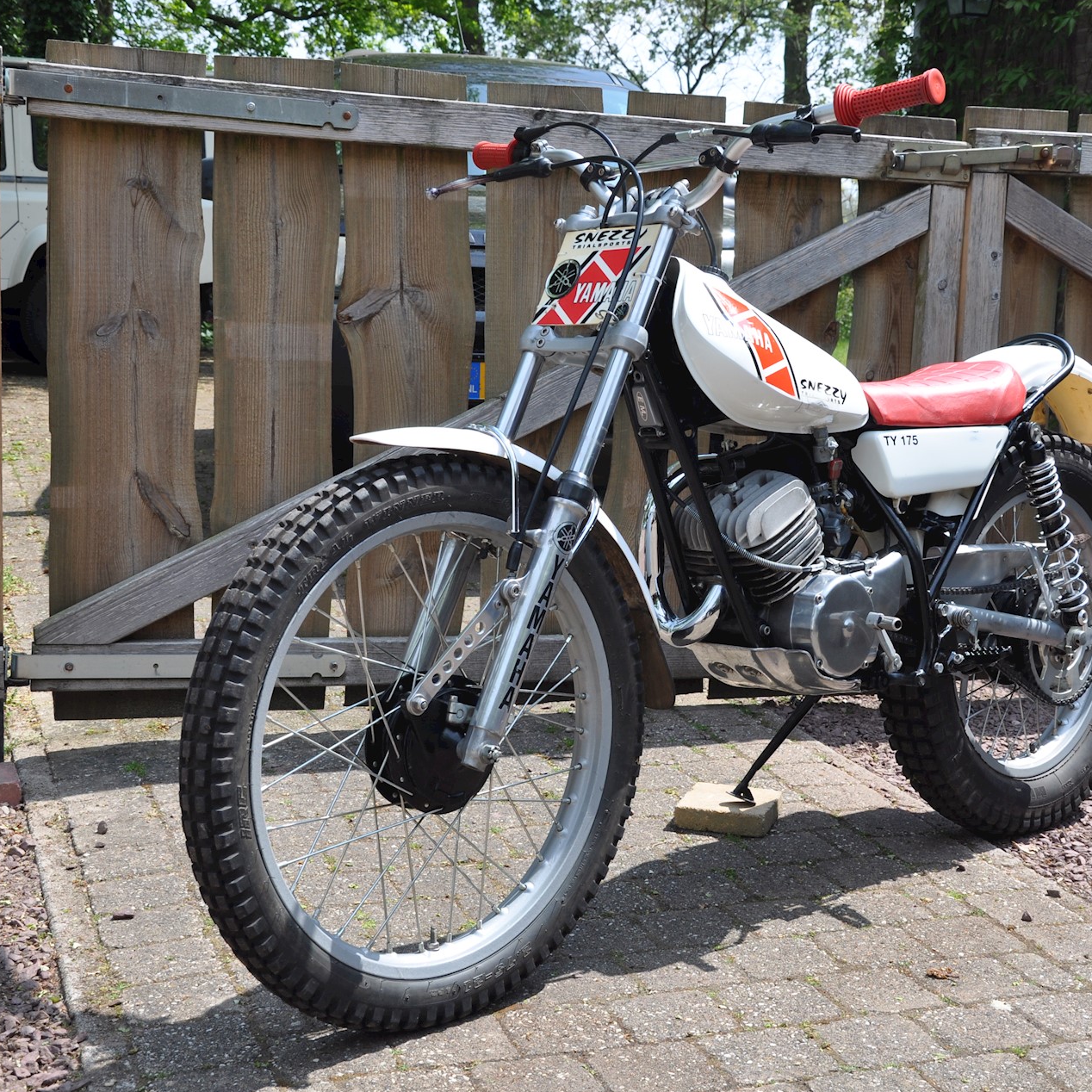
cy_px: 547
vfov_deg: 31.6
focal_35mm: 54
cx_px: 637
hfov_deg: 31.6
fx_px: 1927
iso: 200
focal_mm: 28
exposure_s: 1/250
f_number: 8
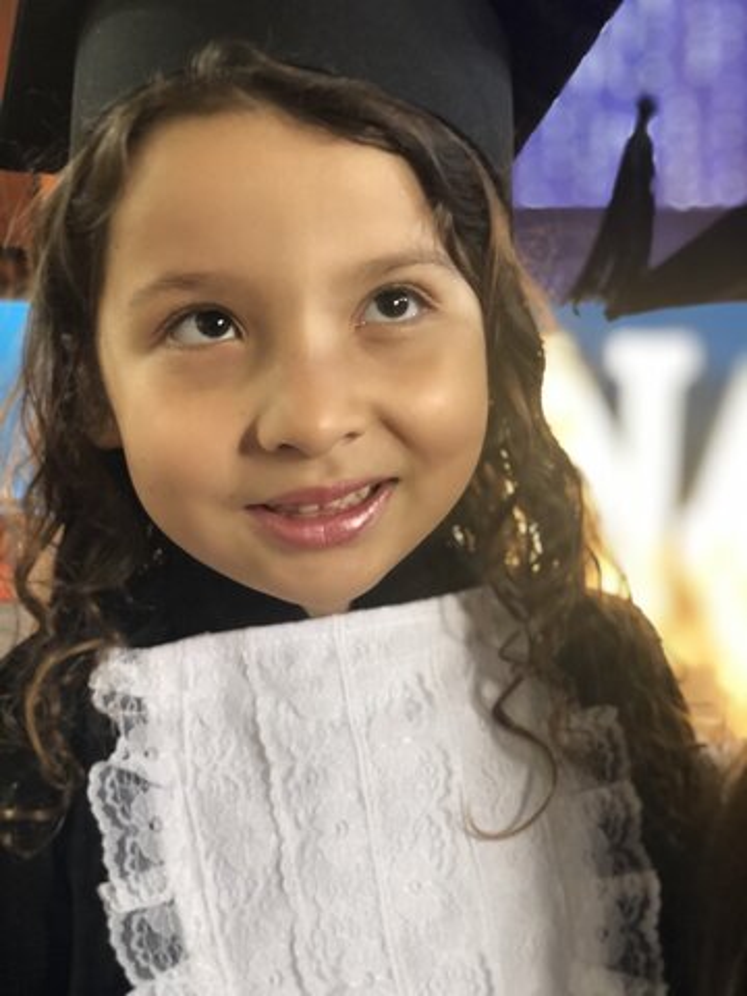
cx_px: 374
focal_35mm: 52
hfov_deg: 28.0
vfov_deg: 36.8
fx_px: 1496
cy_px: 498
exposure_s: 1/15
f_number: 2.4
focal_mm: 6
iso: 160
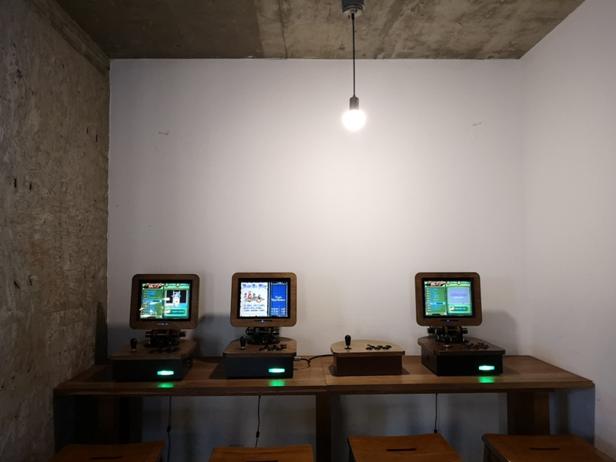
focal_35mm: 27
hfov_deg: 65.3
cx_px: 308
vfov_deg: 51.4
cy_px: 231
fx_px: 480
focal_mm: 3.95
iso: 800
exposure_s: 1/120
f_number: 1.8
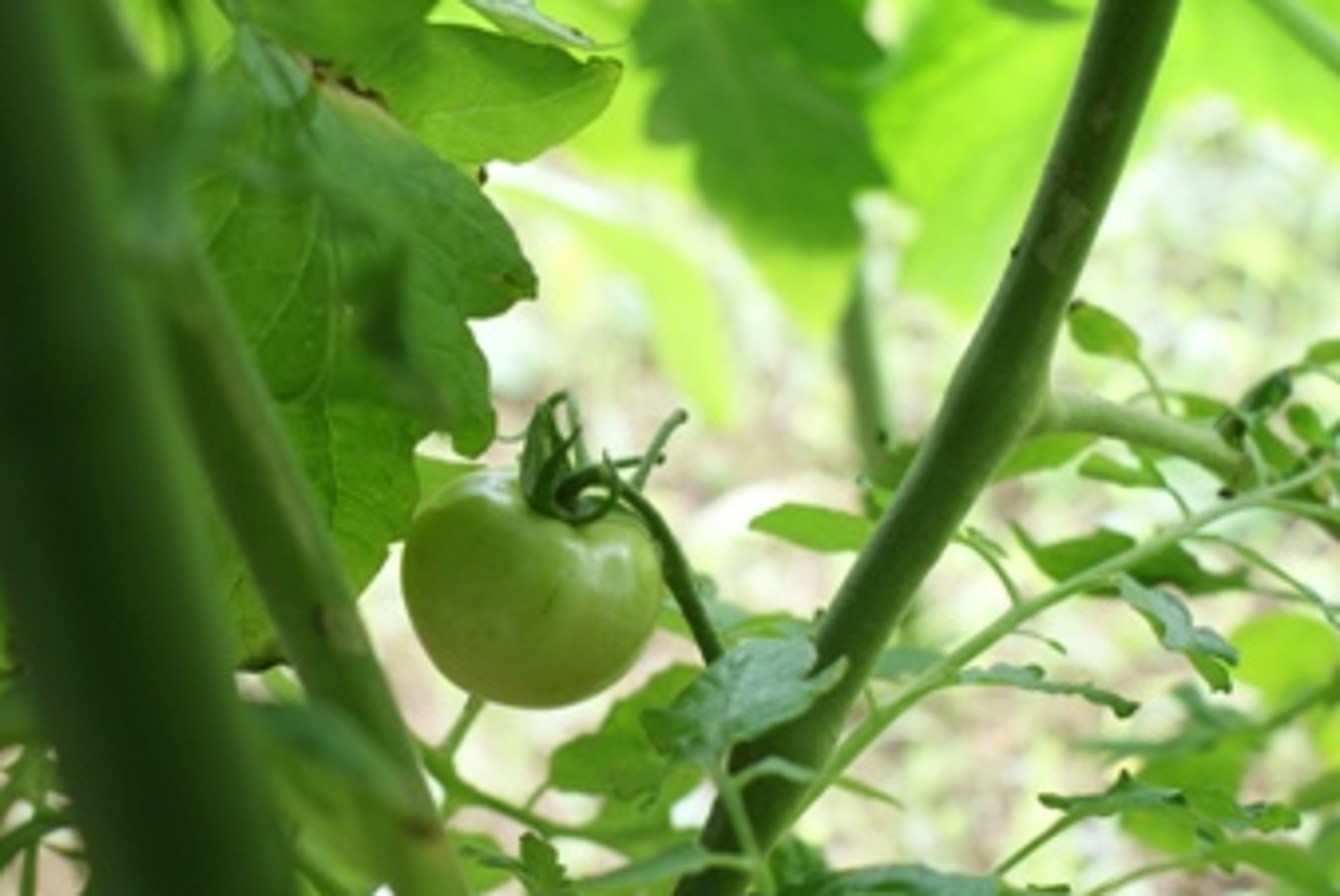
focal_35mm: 70
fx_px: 2595
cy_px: 543
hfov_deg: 28.9
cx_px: 527
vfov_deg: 19.6
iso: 400
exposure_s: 1/30
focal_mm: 35
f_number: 5.6
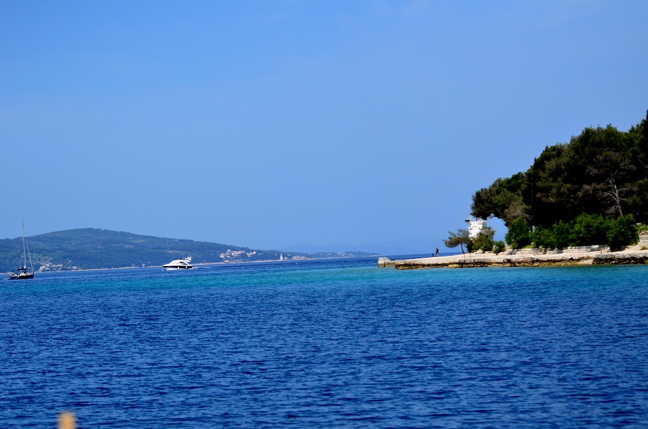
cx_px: 324
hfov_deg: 19.5
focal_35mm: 105
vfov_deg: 13.0
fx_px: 1885
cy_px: 214
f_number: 4.5
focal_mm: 70
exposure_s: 1/8000
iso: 800
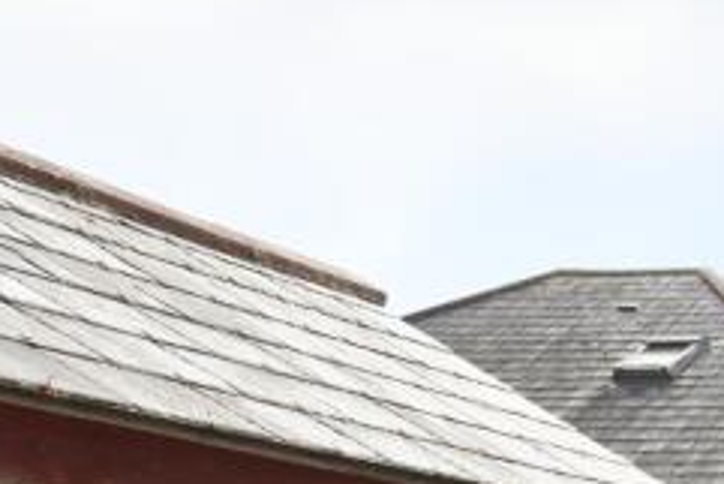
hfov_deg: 19.8
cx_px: 1367
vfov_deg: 18.4
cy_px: 657
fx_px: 1368
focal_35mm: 68
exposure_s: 1/400
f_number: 9
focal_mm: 16
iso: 800
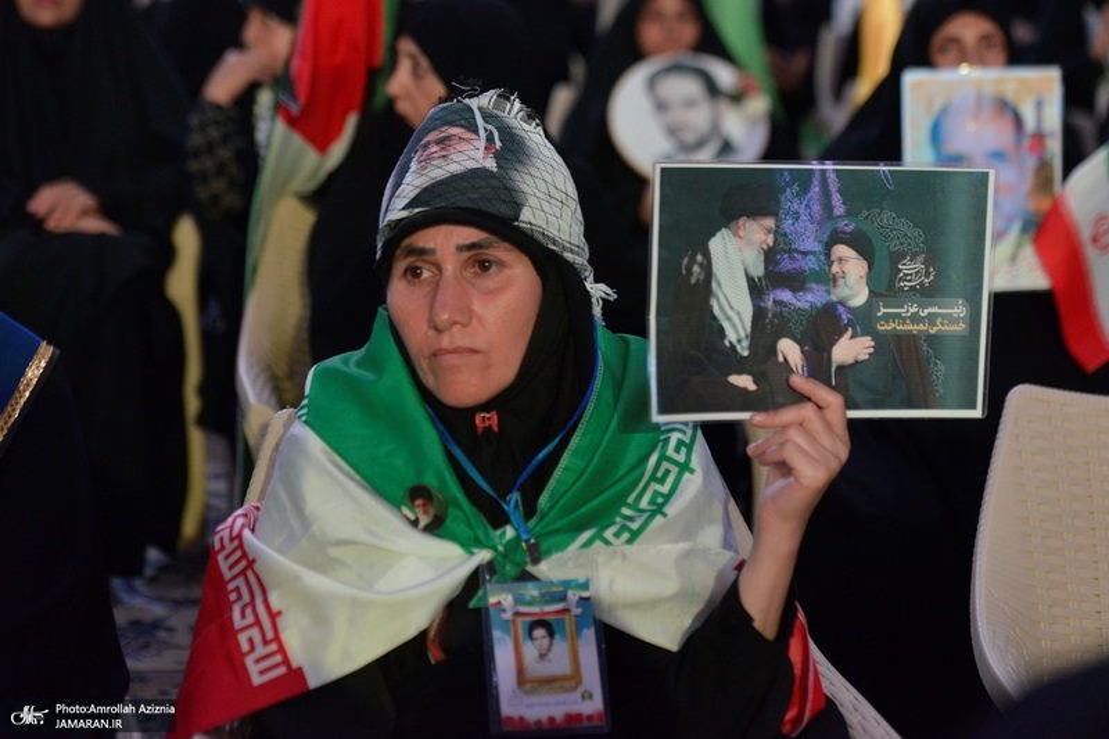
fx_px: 2402
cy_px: 370
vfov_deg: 17.5
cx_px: 554
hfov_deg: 26.0
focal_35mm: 78
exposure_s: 1/100
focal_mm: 78
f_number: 3.5
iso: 3200
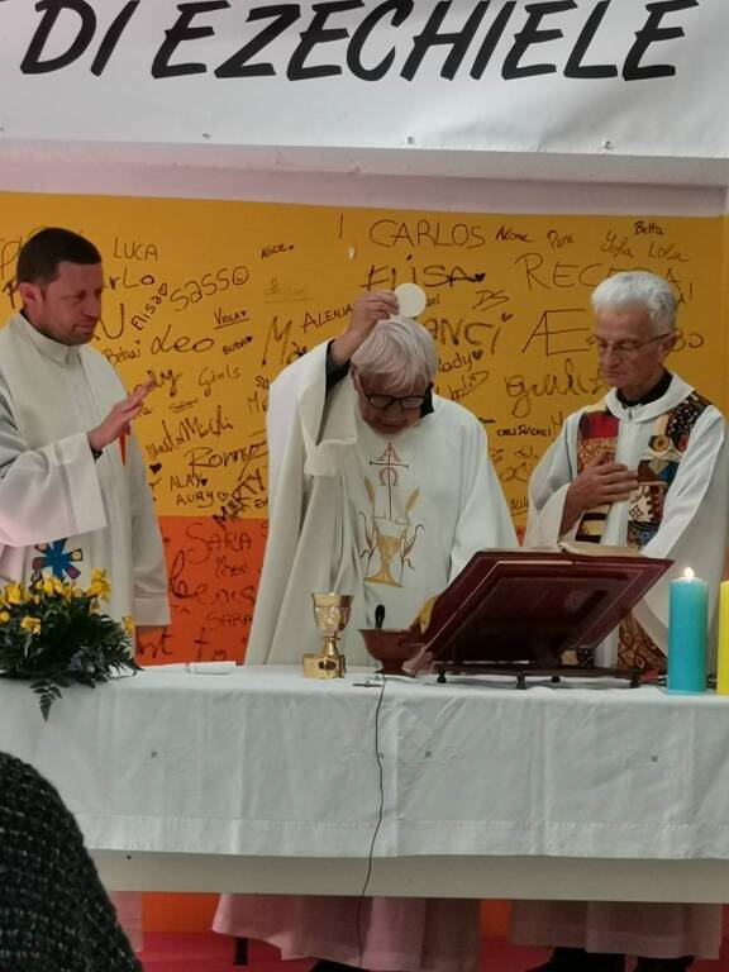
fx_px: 3229
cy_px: 486
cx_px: 364
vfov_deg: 17.1
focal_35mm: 115
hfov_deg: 12.9
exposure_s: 1/100
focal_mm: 4.75
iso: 160
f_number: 1.8
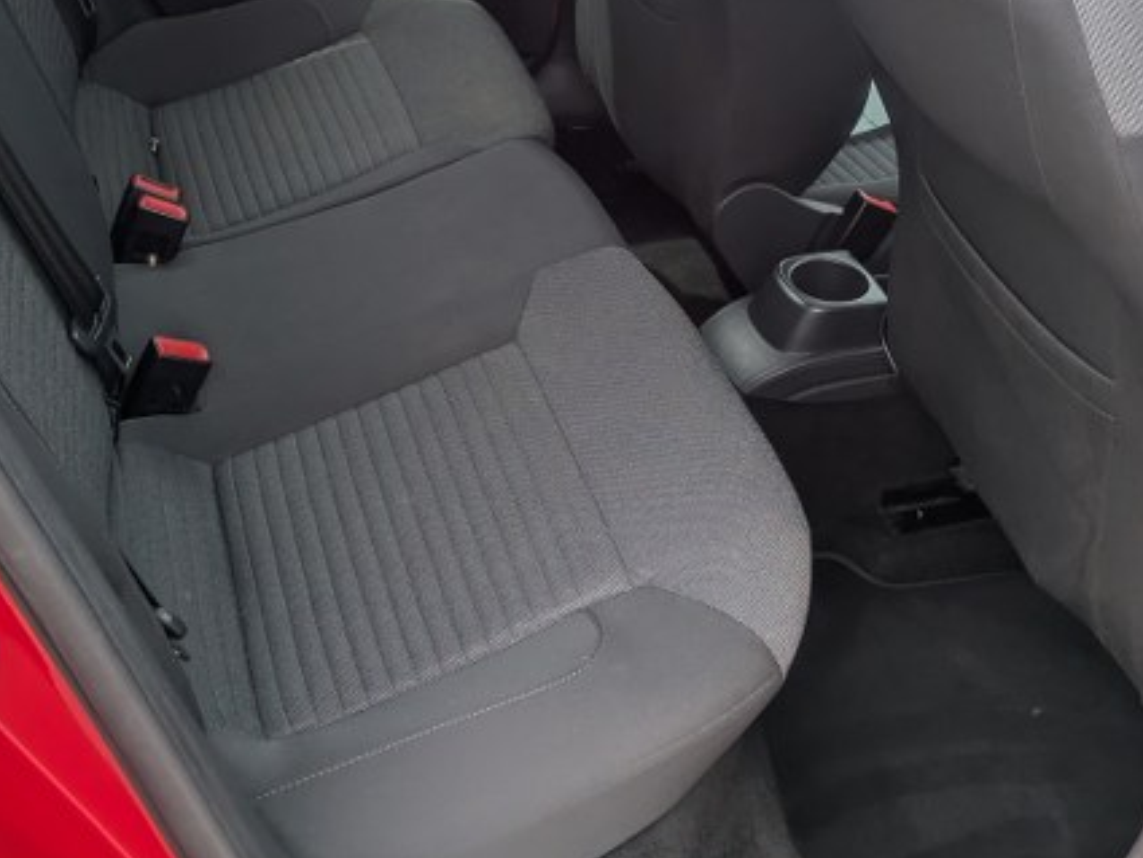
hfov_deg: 40.4
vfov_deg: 30.0
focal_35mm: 47
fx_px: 1552
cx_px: 636
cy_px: 143
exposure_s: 1/877
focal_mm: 5.43
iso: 55
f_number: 1.89
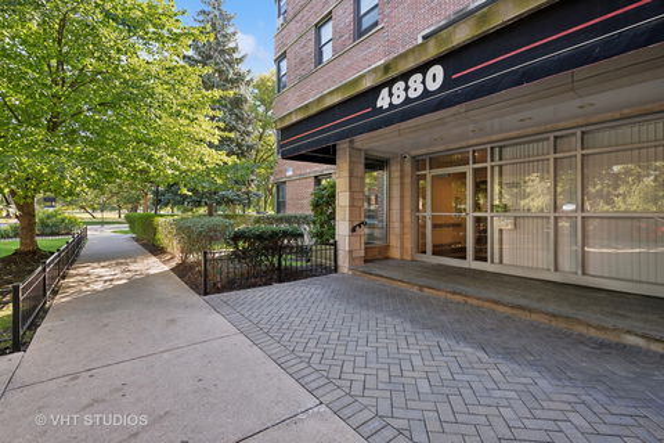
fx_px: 295
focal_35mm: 16
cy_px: 222
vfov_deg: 73.7
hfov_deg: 96.7
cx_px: 332
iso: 200
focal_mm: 16
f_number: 9.5
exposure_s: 1/15
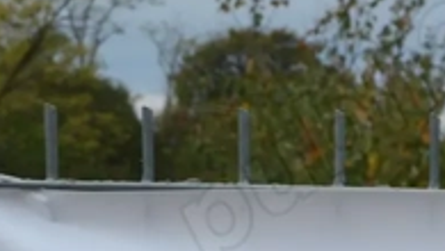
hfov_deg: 9.3
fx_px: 2657
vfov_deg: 5.2
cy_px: 600
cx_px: 689
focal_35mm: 225
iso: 100
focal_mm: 28
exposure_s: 1/160
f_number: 6.3
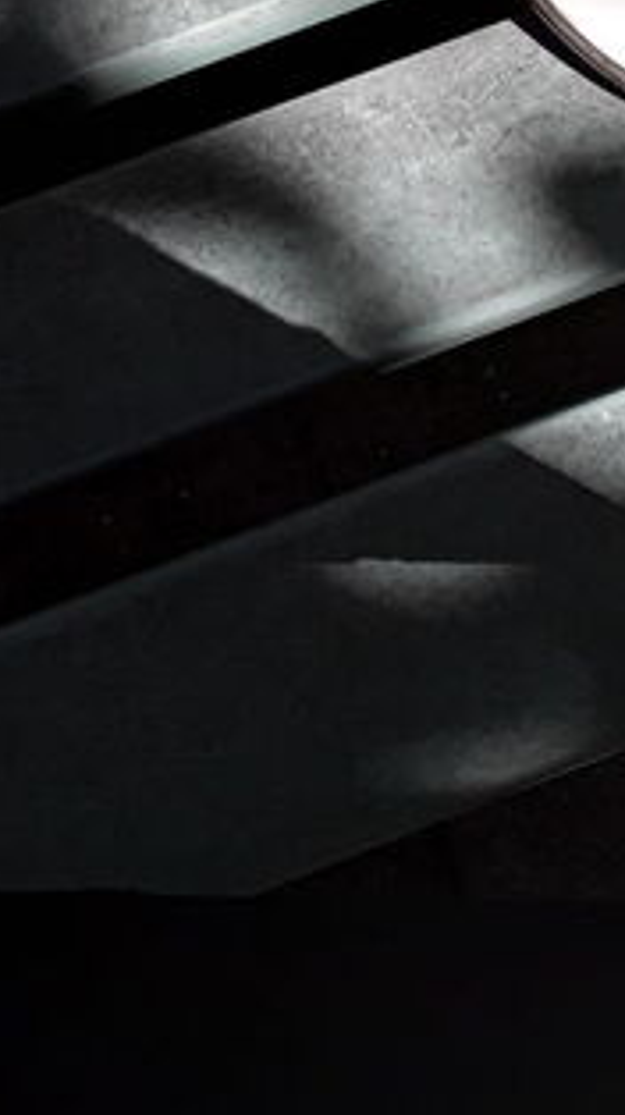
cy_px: 99
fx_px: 1773
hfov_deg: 19.7
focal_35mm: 60
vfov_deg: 33.0
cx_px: 540
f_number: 1.9
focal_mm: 2.91
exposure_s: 1/826
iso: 40
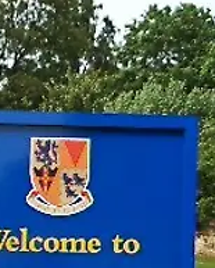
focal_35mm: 99
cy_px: 253
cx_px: -7
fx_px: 786
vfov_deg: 18.9
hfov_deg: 15.3
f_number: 2.6
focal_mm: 5.8
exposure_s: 1/640
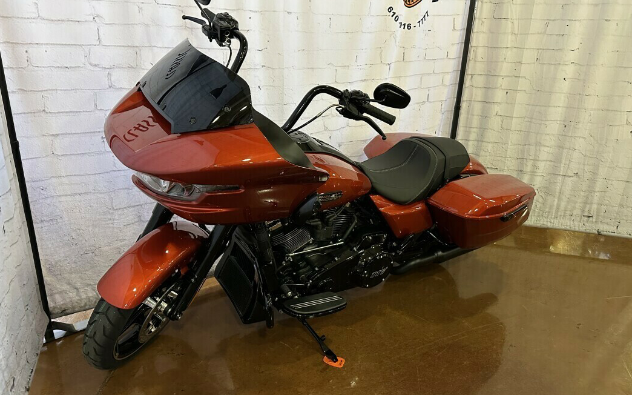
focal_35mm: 26
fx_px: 448
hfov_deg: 70.4
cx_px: 310
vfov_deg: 47.6
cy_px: 198
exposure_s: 1/60
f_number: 1.78
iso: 500
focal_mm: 6.86
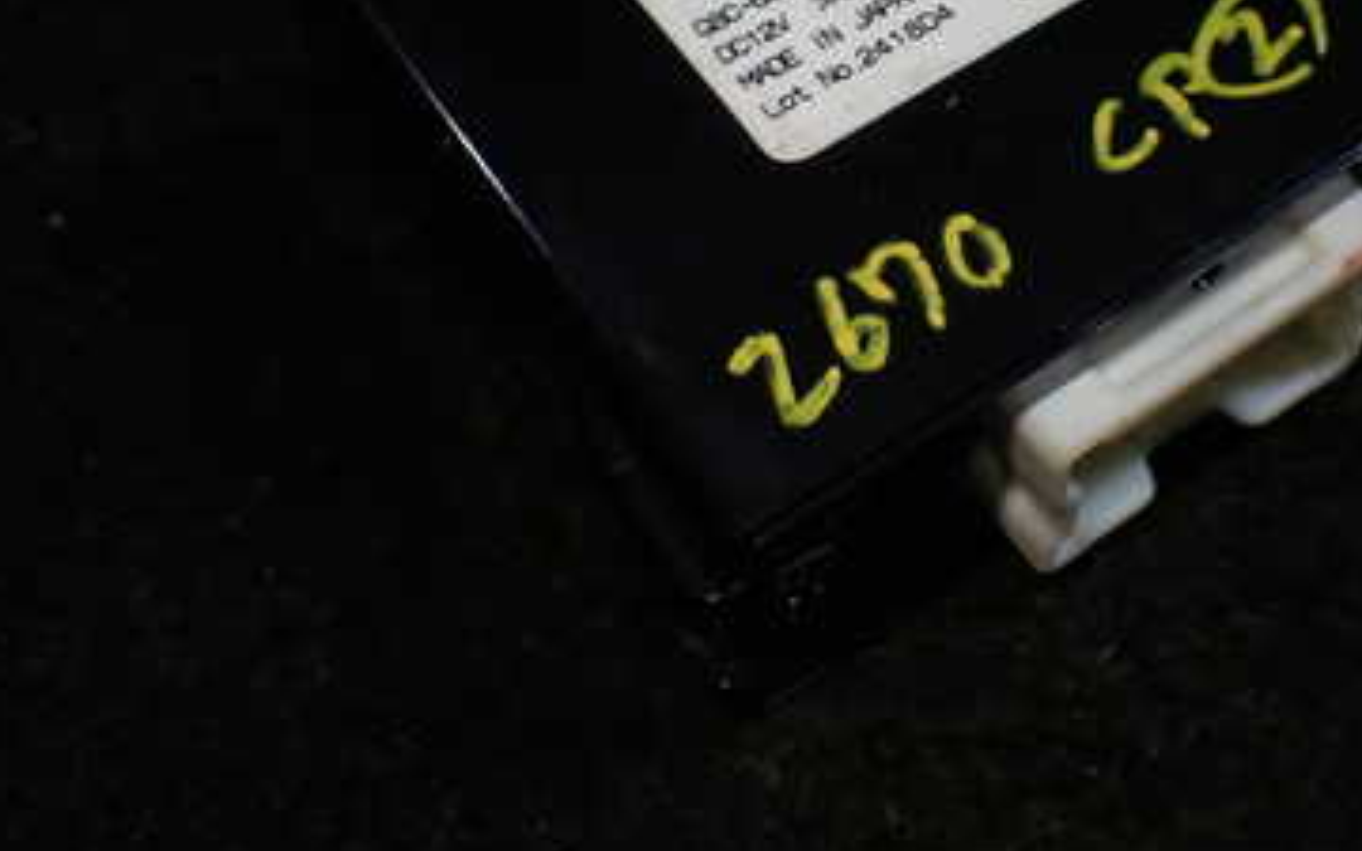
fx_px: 1967
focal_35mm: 53
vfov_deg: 24.1
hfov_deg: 37.9
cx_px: 870
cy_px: 178
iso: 160
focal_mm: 5.4
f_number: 2.3
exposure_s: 1/125
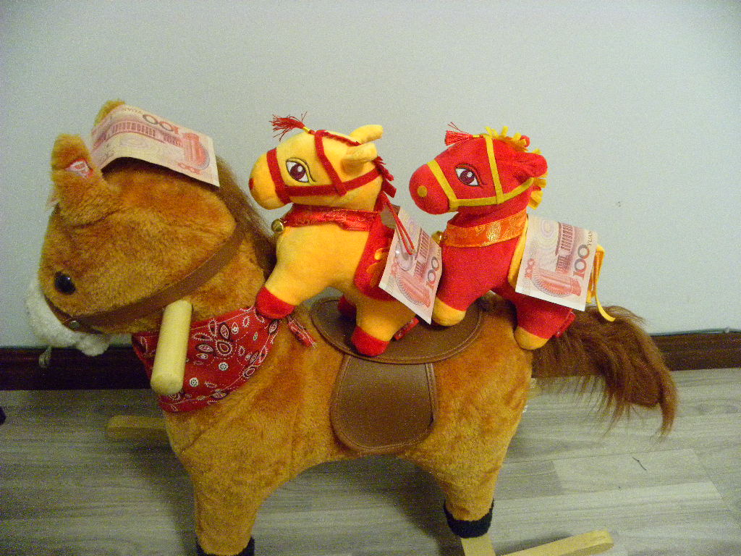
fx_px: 557
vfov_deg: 53.1
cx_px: 370
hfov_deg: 67.3
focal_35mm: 26
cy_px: 278
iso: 787
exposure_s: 1/13.6
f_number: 2.8
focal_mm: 4.6
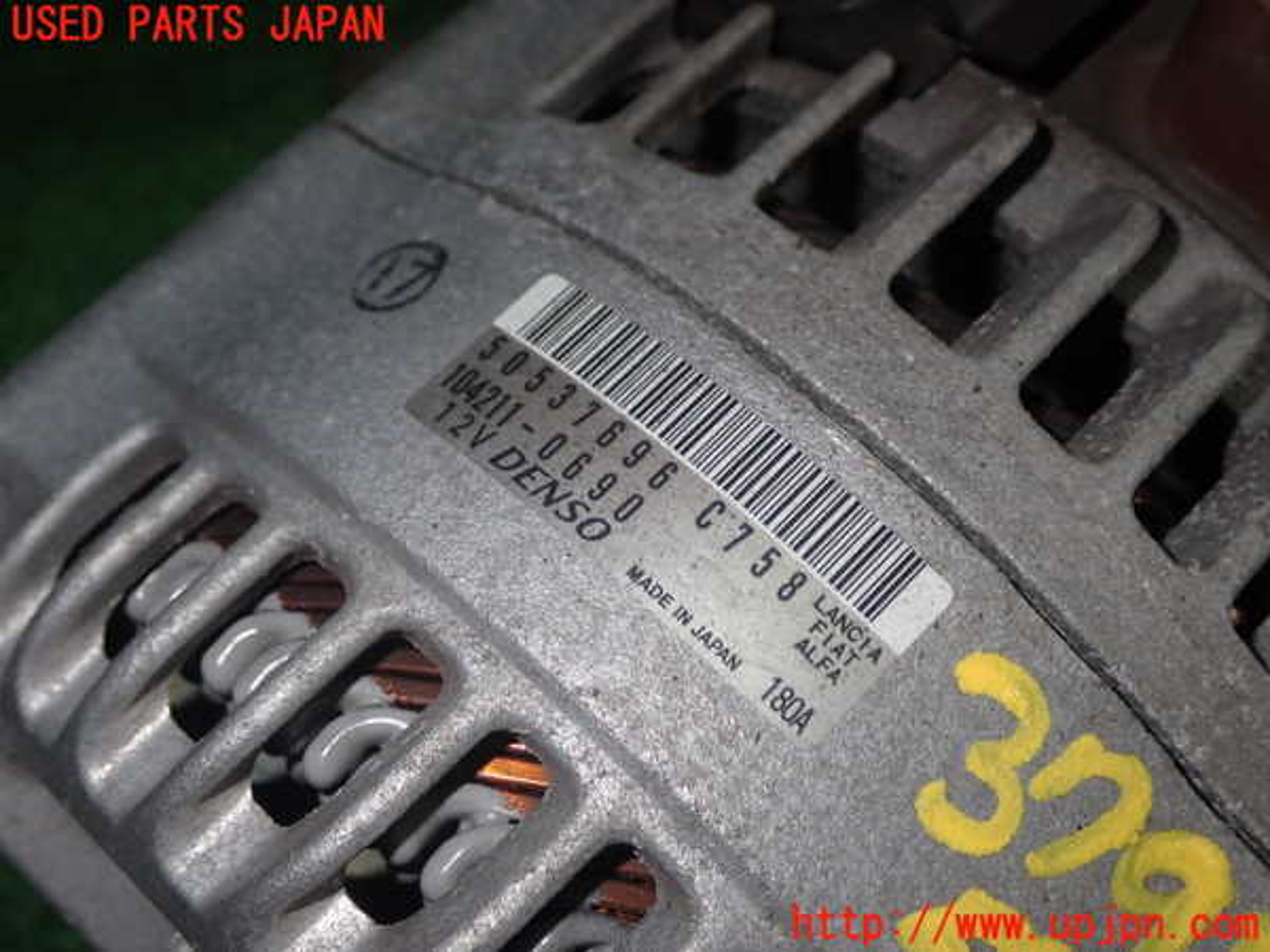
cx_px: 635
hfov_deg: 38.2
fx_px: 1834
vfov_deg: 29.1
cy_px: 476
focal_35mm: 50
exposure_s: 1/50
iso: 200
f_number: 9
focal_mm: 9.01
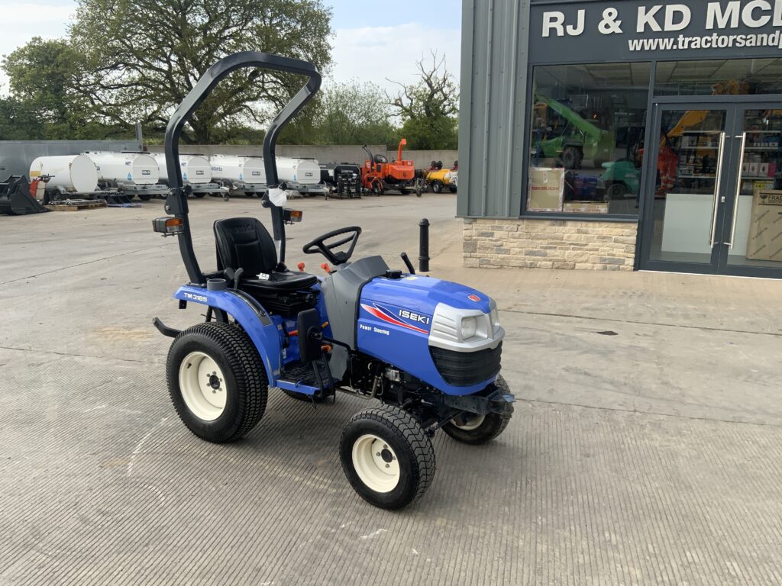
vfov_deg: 48.2
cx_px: 391
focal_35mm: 29
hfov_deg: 61.7
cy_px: 293
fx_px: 655
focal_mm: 3
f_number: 1.8
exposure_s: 1/534
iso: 16
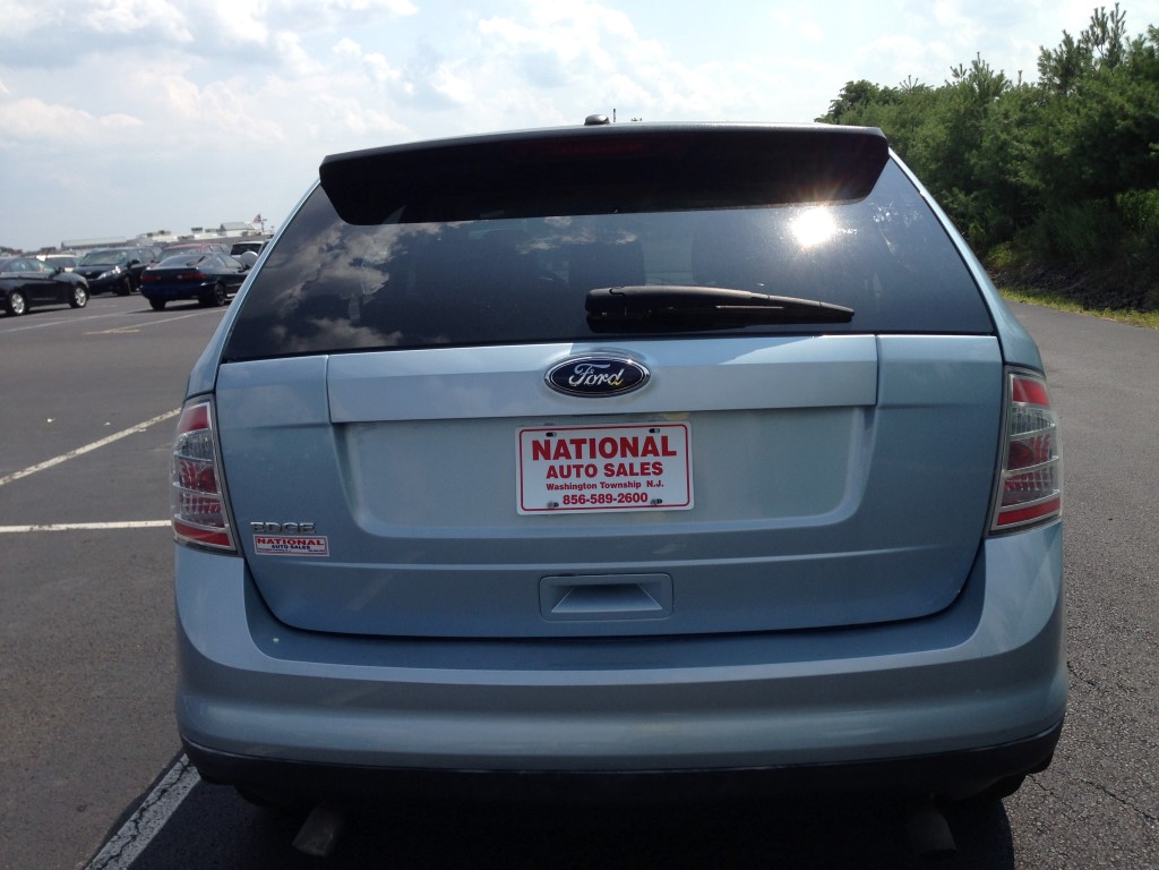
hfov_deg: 55.4
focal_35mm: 33
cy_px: 435
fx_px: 1105
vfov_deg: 42.9
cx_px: 580
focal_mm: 4.12
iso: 50
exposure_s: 1/1595
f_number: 2.4
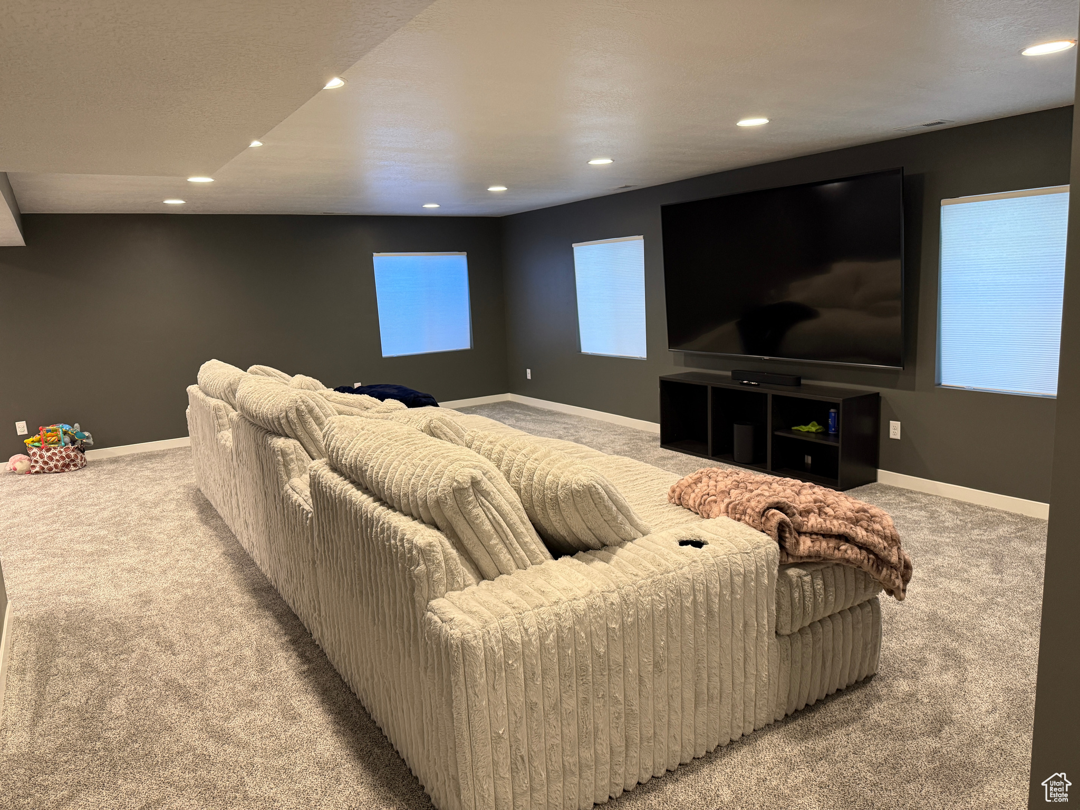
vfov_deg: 56.8
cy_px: 405
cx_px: 540
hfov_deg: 71.6
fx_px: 749
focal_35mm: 24
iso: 250
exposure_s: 1/60
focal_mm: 6.76
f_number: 1.78
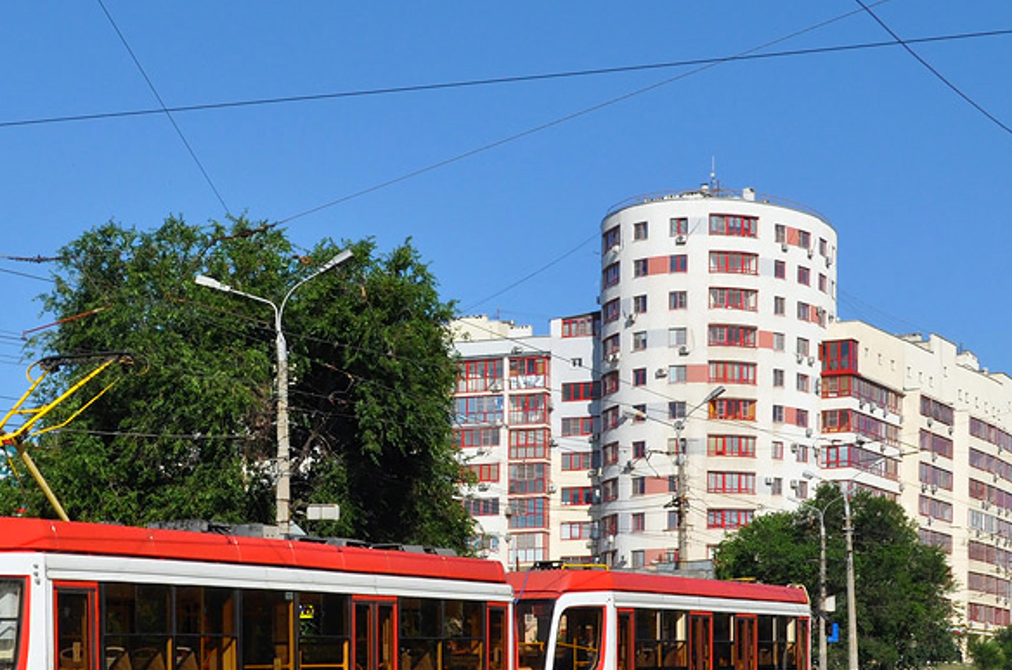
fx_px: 2076
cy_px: 354
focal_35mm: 74
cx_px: 215
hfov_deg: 26.9
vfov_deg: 18.3
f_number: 9
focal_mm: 24
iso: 200
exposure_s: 1/640
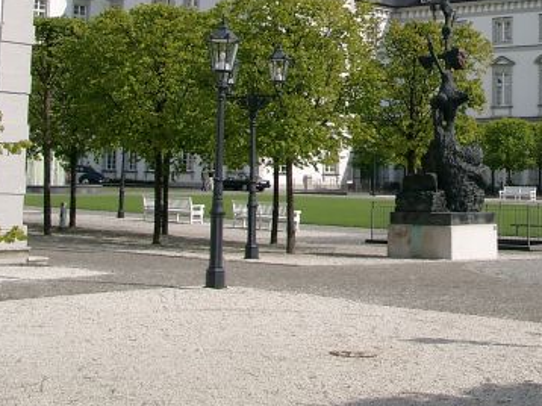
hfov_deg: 25.1
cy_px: -12
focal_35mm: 76
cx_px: 453
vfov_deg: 18.8
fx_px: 1189
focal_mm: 7.13
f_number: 4
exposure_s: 1/946
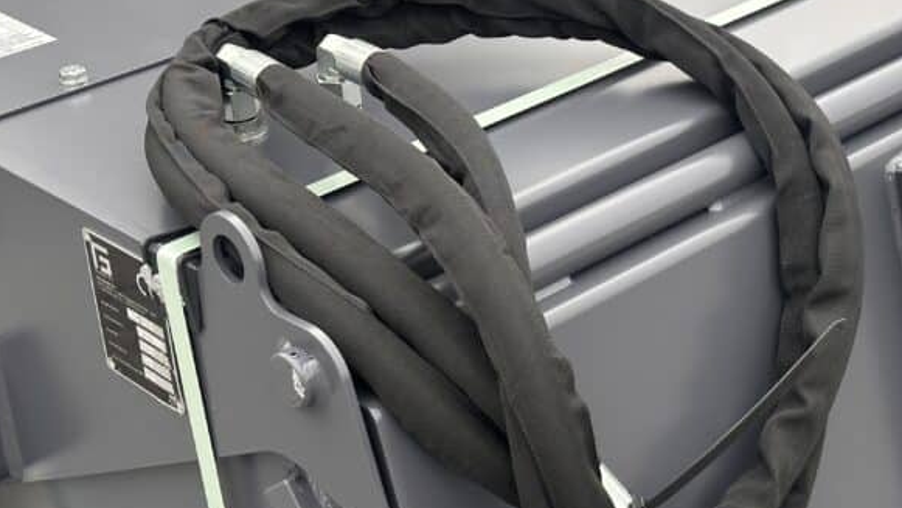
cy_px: 335
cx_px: 584
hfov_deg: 26.1
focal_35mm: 81
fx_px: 1938
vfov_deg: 14.9
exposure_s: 1/170
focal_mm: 6.86
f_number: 1.78
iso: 80
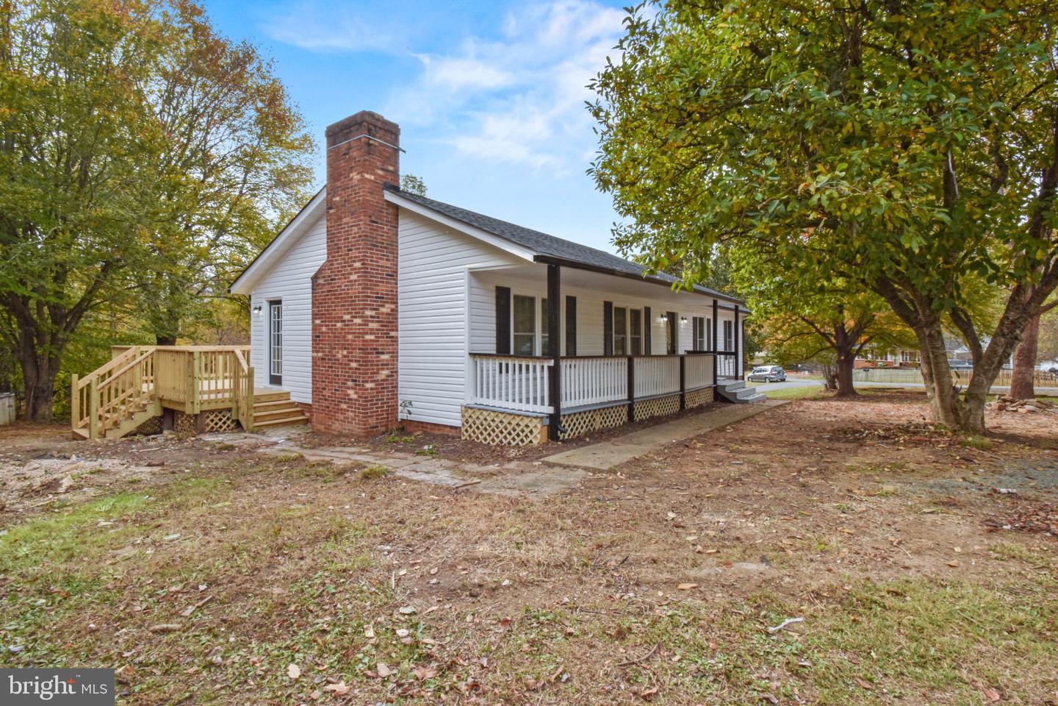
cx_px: 529
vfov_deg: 77.3
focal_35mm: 15
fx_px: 441
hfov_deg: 100.4
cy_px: 353
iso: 100
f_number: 22
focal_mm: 10
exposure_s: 1/25
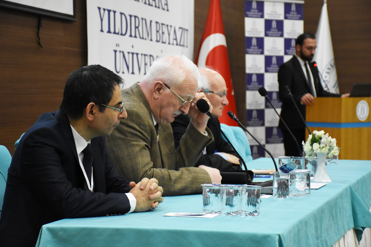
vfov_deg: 14.7
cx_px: 186
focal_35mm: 93
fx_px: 958
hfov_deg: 21.9
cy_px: 124
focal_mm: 62
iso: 4000
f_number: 5
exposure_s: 1/80
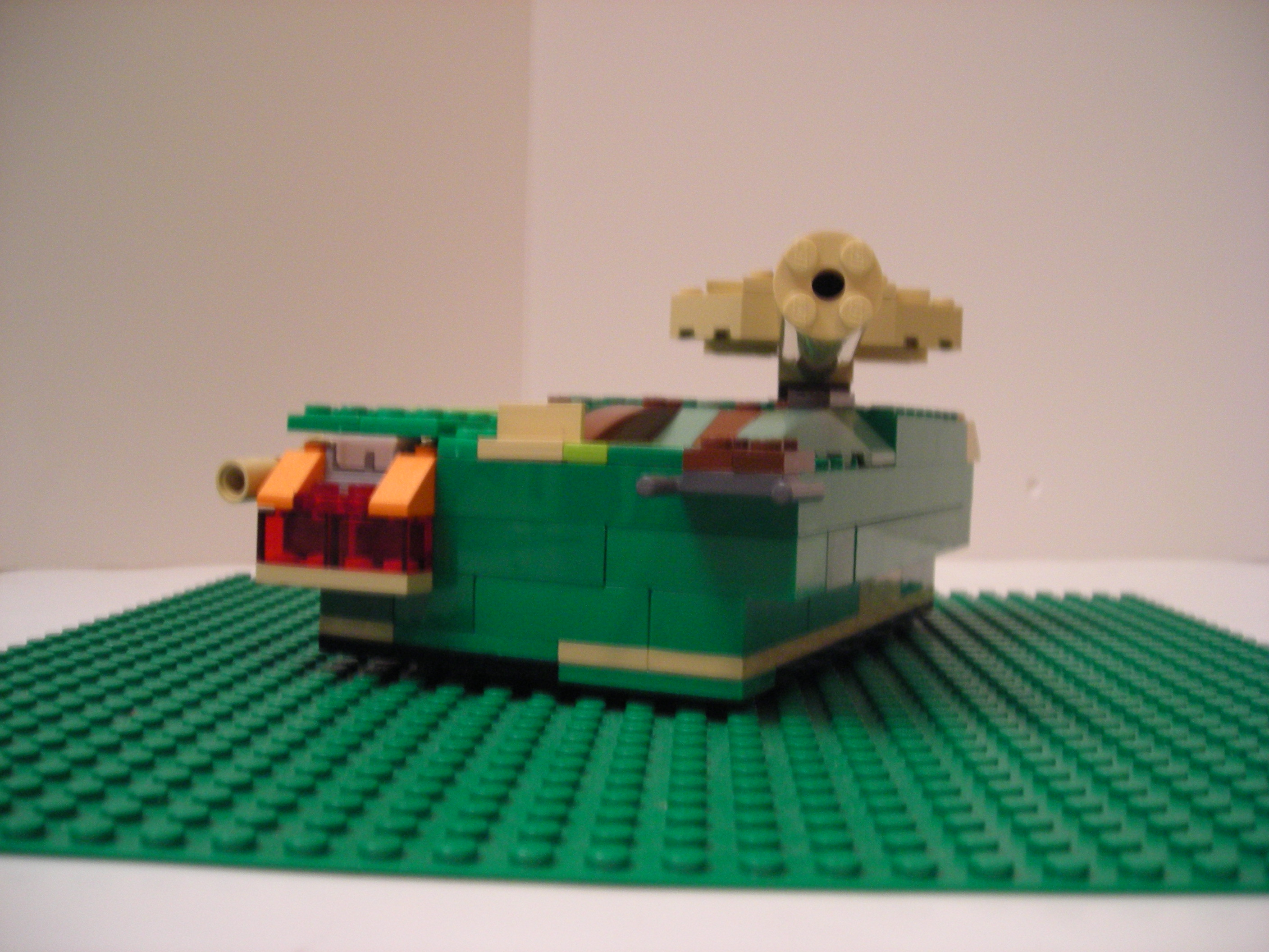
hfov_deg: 49.0
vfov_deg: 37.7
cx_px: 634
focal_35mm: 38
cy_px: 476
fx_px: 1393
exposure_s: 1/10.4
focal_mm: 6.3
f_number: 3.2
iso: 200
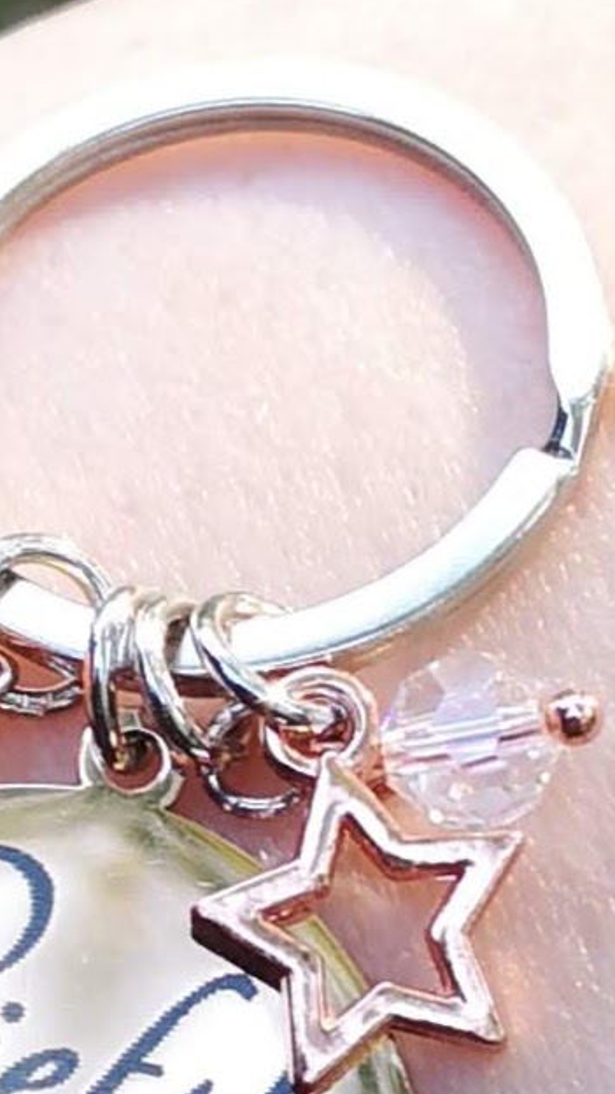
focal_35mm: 57
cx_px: 148
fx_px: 1652
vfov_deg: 35.4
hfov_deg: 20.9
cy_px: 881
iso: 80
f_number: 1.8
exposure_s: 1/100
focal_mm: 3.95
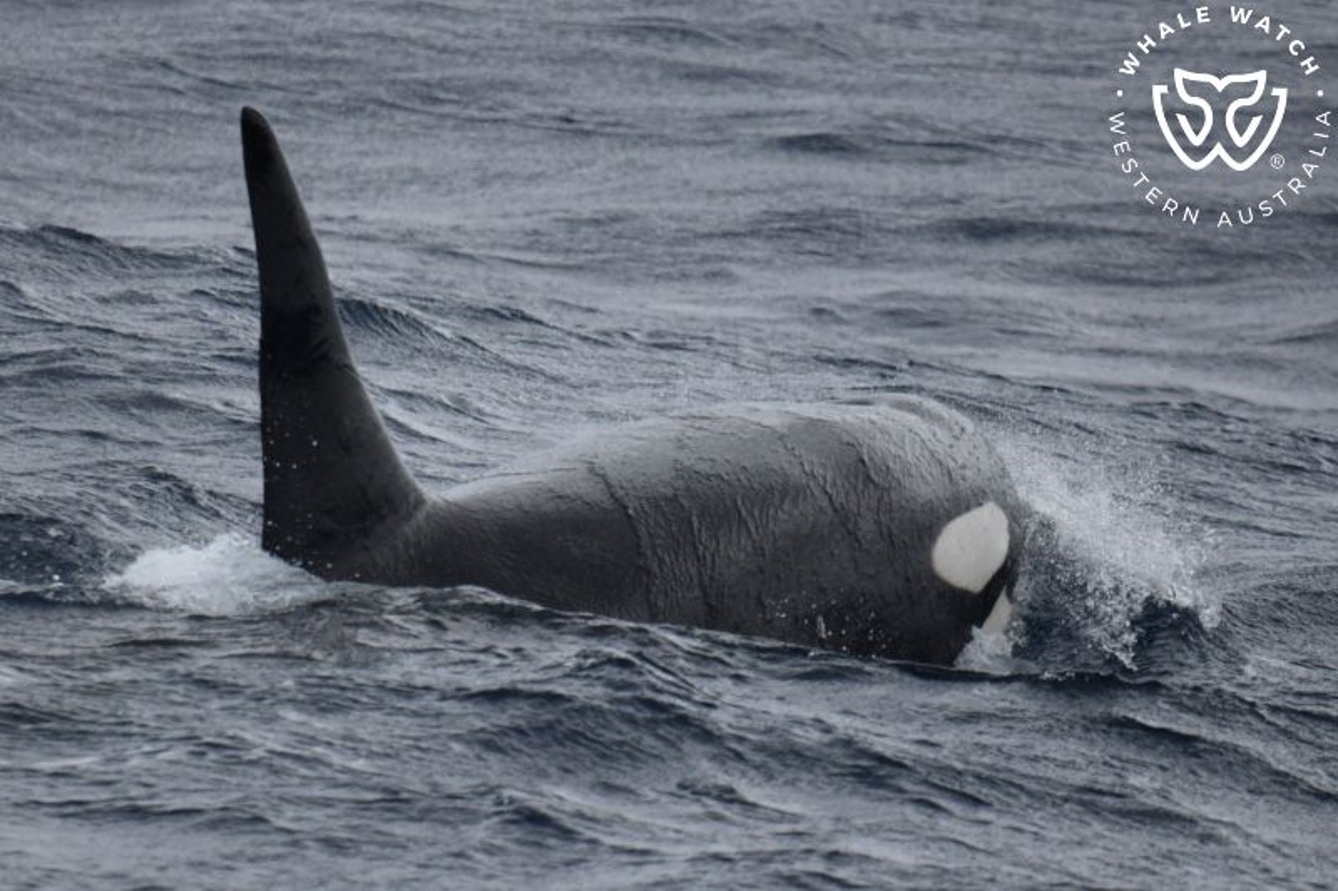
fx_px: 22294
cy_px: 446
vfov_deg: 2.3
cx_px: 669
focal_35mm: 600
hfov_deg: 3.4
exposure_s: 1/8000
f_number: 6.3
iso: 1100
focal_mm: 600
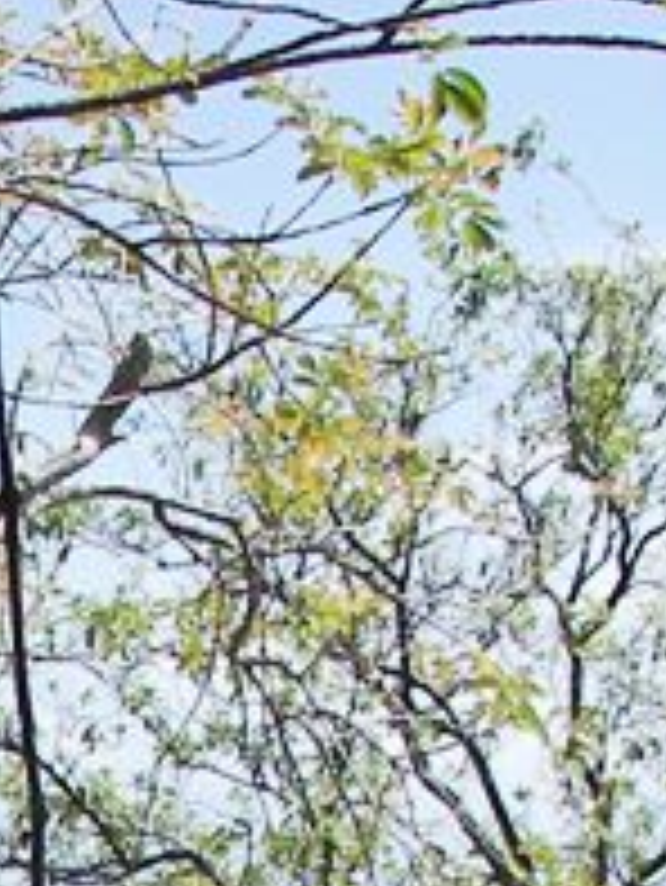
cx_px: -436
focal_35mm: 146
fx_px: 3741
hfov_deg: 9.8
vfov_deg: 12.8
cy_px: 1336
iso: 50
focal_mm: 6
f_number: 2.8
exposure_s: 1/800
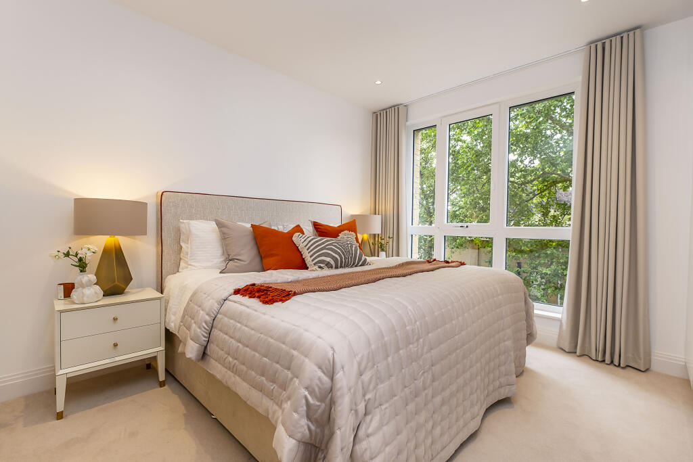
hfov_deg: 100.4
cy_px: 231
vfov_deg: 77.3
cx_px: 346
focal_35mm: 15
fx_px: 289
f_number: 7.1
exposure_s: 1/20
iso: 250
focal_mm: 10
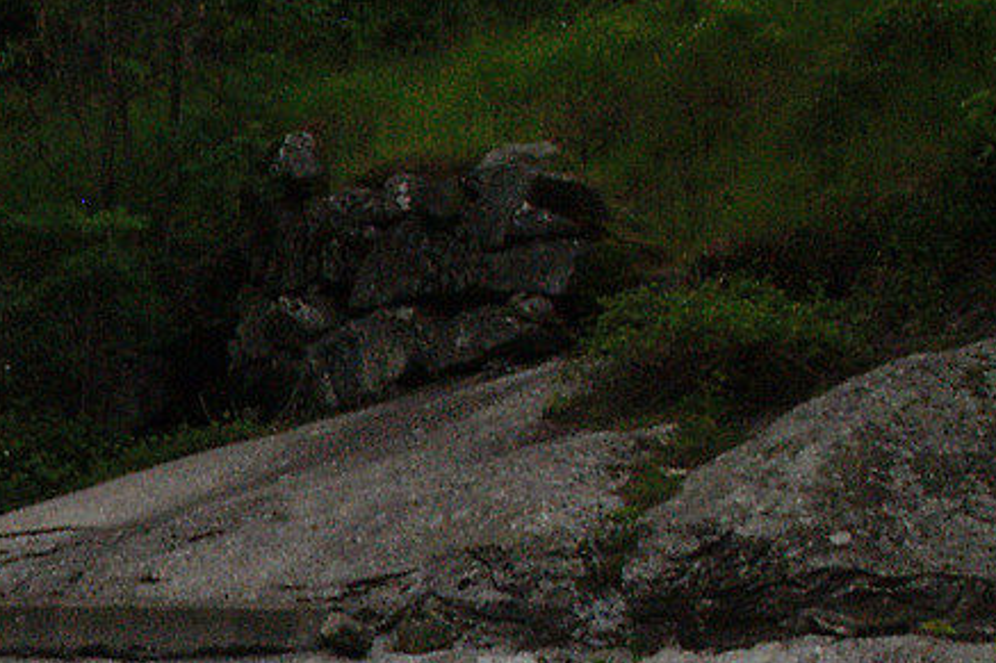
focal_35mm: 289
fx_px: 7985
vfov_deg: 4.7
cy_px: 967
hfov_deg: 7.0
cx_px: -467
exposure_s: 1/80
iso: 640
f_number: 16
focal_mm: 35
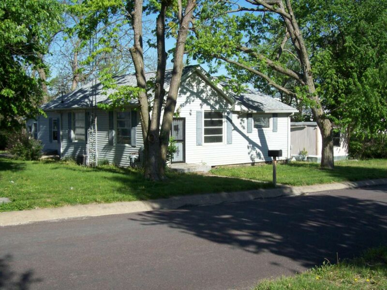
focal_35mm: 45
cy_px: 145
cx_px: 194
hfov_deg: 42.1
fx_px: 503
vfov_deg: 32.2
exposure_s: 1/423
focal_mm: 7.6
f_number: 5.4
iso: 80
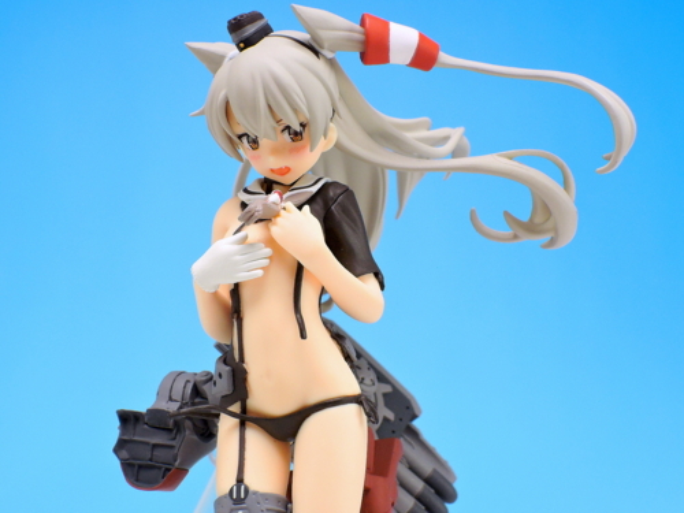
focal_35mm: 105
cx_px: 342
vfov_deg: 14.1
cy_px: 256
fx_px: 2075
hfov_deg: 18.7
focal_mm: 22.4
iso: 400
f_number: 7.3
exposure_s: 1/6
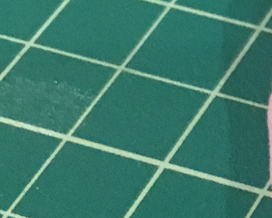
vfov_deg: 8.7
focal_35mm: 178
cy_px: 185
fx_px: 1433
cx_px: 537
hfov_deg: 10.1
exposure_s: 1/15
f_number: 2.2
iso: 200
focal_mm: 4.15
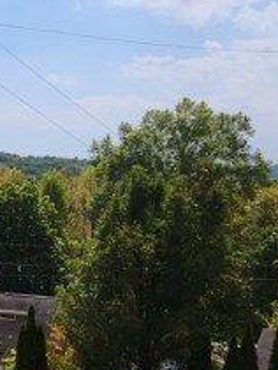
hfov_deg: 16.8
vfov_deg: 23.2
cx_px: -67
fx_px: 898
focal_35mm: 84
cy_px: 217
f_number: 1.8
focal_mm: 5.4
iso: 20
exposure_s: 1/5000
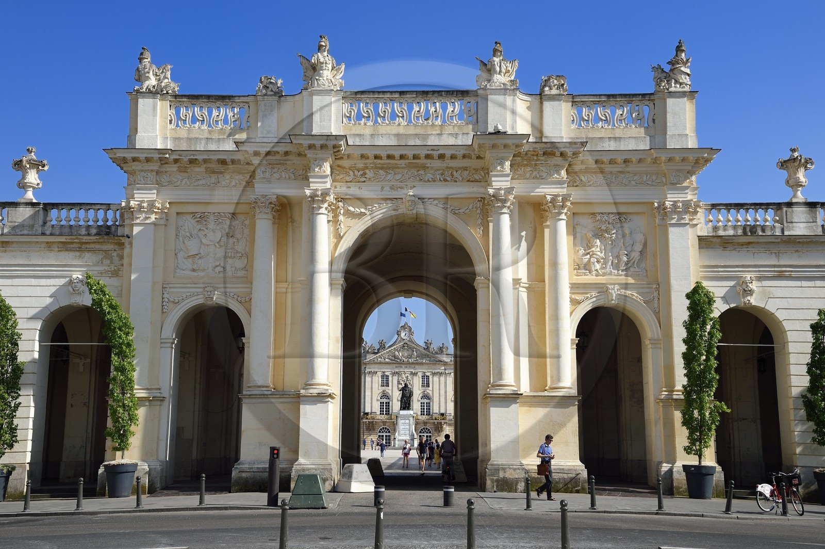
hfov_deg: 42.8
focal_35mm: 46
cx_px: 412
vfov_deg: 29.2
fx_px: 1053
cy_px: 274
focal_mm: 46
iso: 200
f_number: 13
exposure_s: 1/250
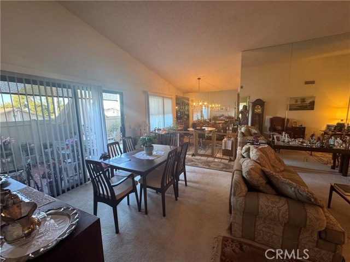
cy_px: 131
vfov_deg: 85.7
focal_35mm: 14
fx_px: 142
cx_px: 175
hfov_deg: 102.1
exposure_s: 1/60
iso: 200
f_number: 2.2
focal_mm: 2.22
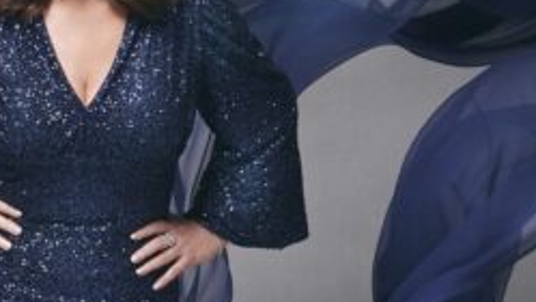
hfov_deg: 10.2
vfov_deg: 5.8
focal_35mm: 210
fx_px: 2984
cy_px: 225
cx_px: 86
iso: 250
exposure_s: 1/320
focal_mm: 50
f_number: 8
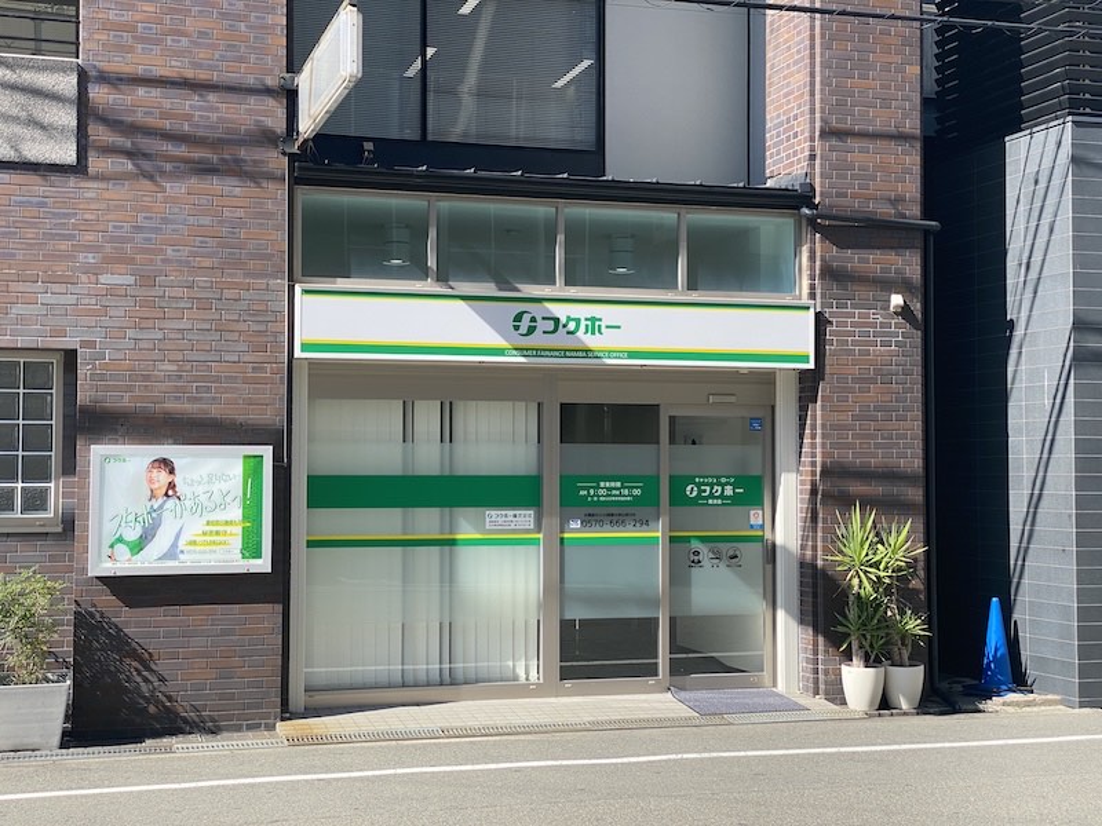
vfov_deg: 28.0
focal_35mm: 52
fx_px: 1655
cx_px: 551
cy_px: 413
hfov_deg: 36.8
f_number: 2
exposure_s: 1/623
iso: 20
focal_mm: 6
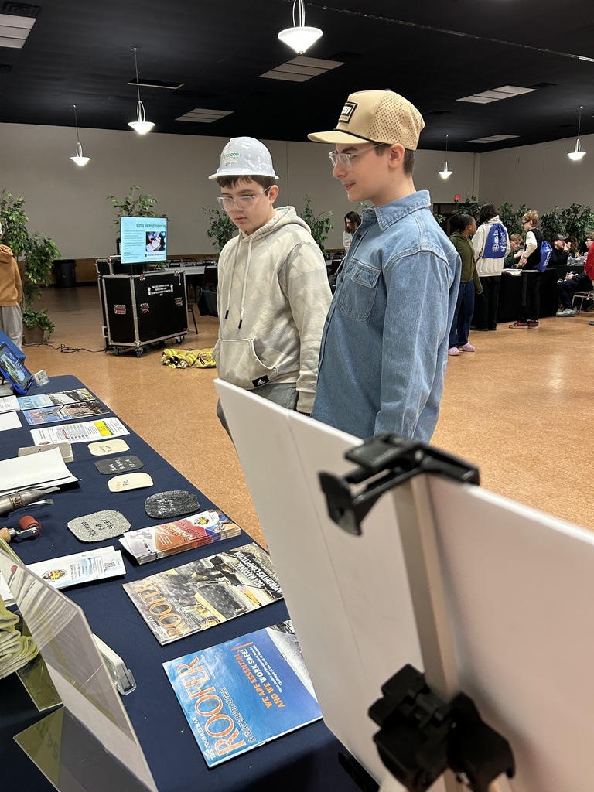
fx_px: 595
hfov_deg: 53.1
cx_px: 297
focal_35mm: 26
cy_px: 396
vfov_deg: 67.3
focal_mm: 5.7
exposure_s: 1/60
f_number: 1.5
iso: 200
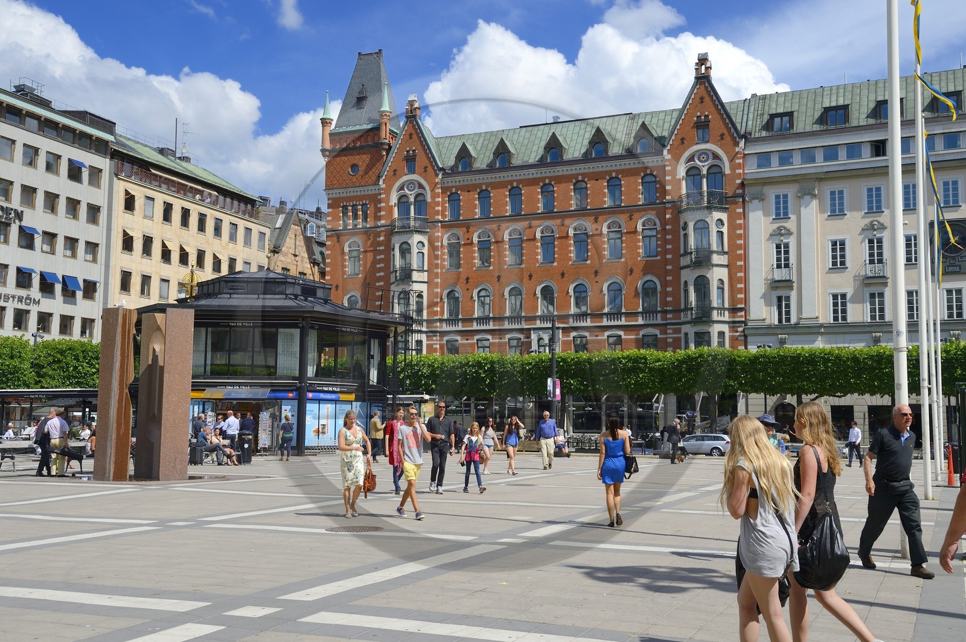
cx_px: 483
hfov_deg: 50.7
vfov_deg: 35.0
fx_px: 1019
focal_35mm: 38
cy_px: 321
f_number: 9
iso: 100
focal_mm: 38
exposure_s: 1/320
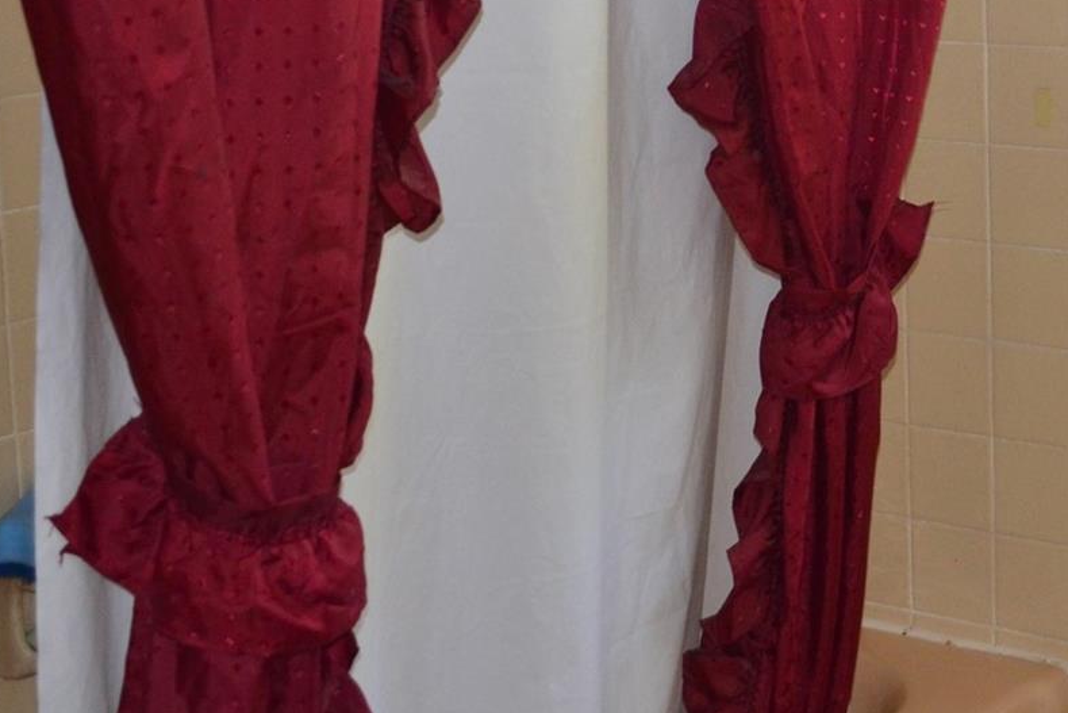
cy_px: 48
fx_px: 2077
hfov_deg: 27.9
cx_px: 942
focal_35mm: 70
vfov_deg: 19.1
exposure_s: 1/60
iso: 500
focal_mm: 18
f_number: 3.5
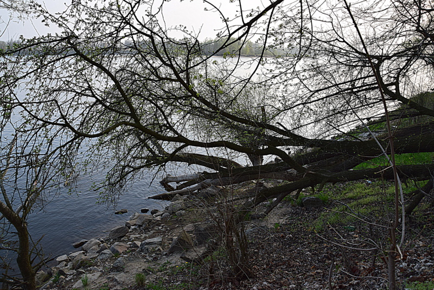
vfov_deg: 48.0
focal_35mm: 27
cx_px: 217
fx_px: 326
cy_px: 145
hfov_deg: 67.4
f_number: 10
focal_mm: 18
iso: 400
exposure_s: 1/200
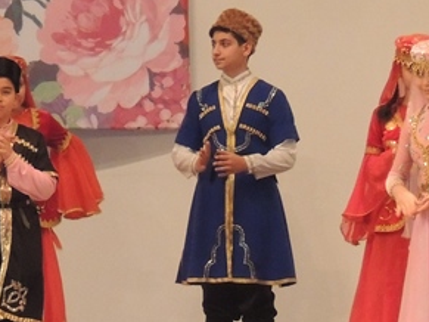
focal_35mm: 448
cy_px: 259
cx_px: -106
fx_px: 5550
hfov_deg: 4.4
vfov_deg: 3.3
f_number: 4.4
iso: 800
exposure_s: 1/60
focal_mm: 25.8
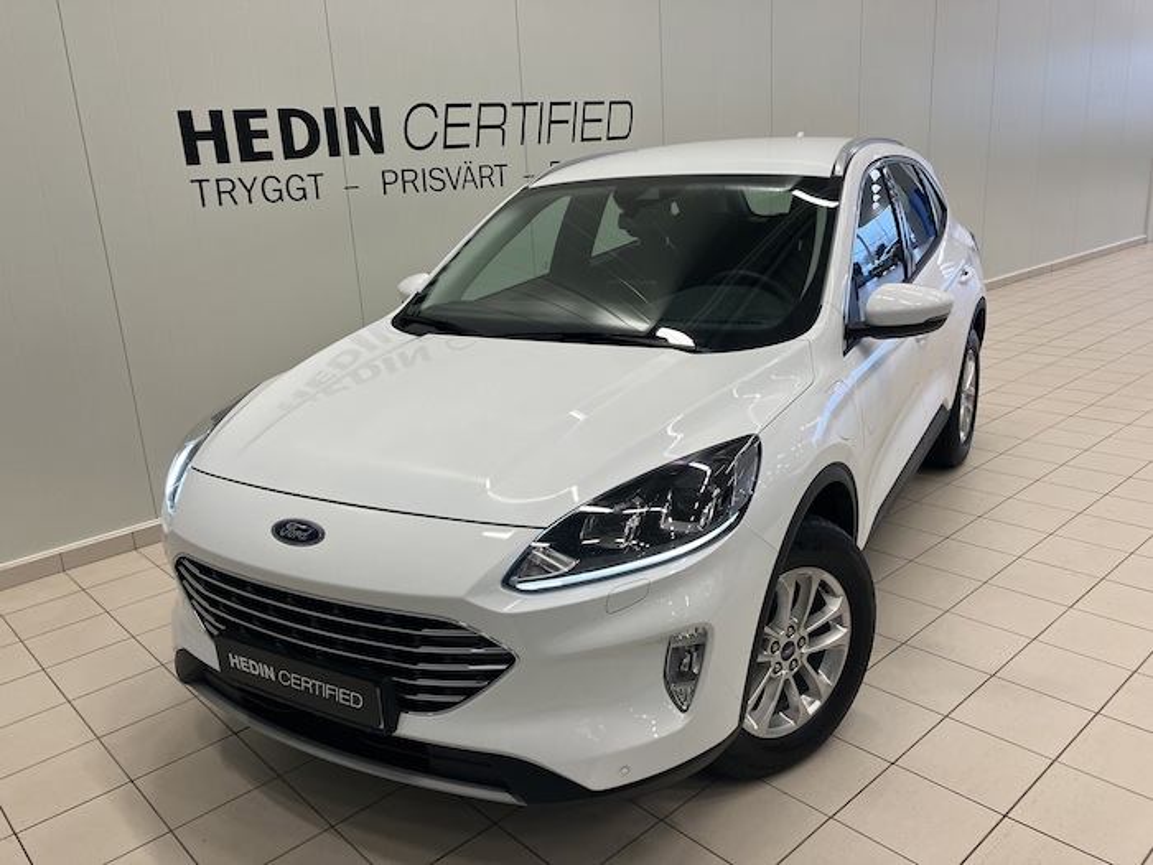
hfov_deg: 63.4
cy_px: 432
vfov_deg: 49.7
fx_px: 933
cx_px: 576
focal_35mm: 28
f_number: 1.8
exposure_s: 1/100
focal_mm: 3.99
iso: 50
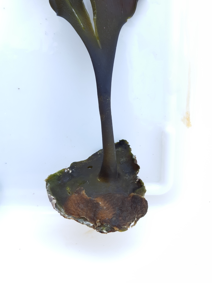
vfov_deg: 61.5
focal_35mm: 29
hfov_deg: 48.2
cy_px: 127
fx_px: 237
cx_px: 106
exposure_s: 1/100
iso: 40
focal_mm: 3.93
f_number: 1.7
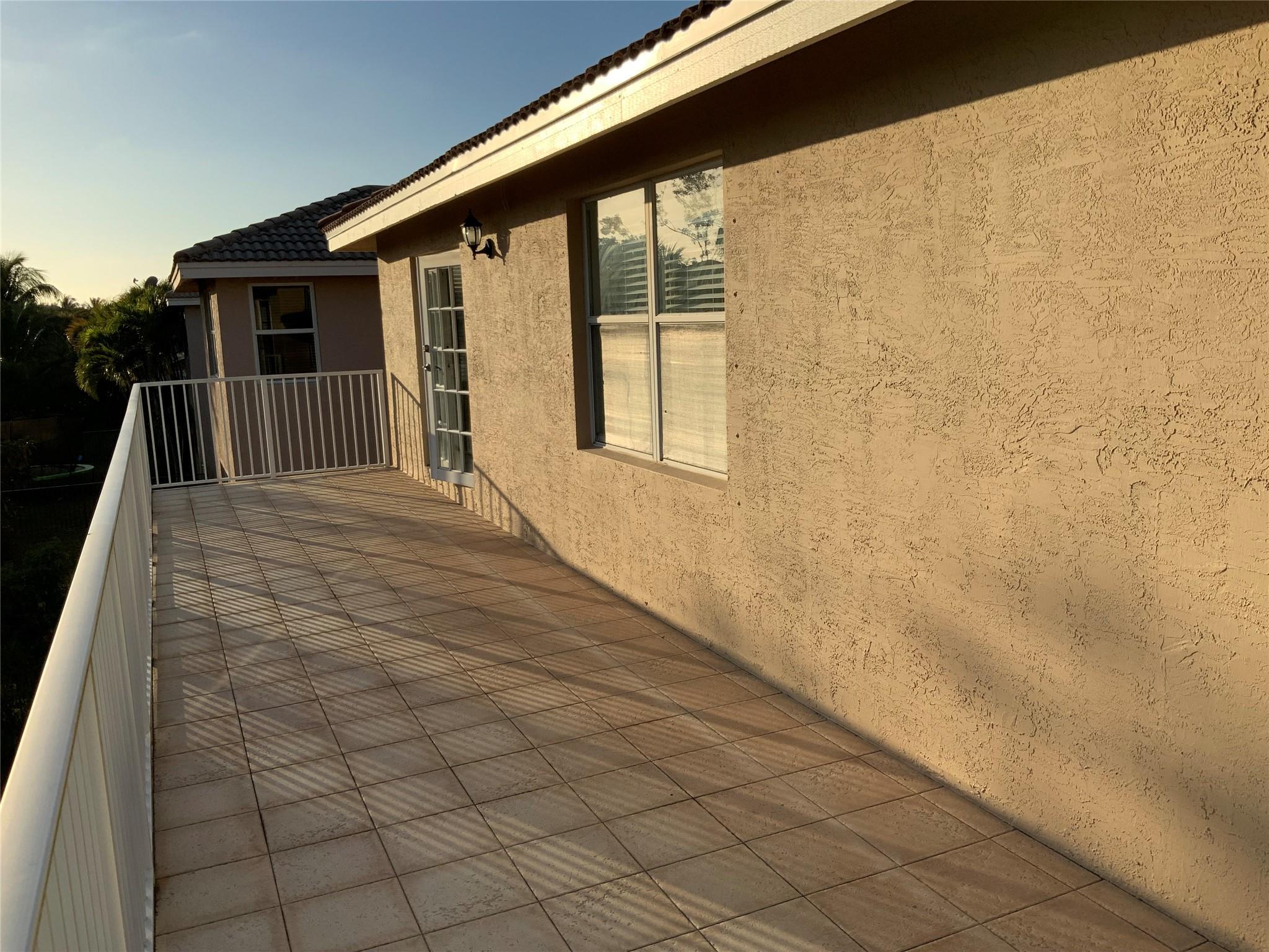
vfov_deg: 48.2
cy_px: 476
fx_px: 1063
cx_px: 634
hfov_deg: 61.7
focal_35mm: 29
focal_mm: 3
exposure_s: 1/2427
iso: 16
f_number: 1.8
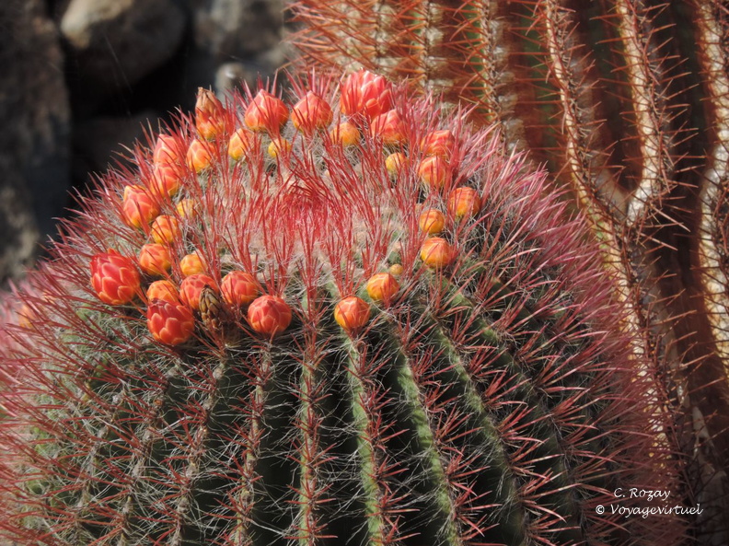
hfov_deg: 2.8
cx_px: 364
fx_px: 14733
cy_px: 273
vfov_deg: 2.1
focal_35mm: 700
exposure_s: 1/400
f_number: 5
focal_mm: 124.8
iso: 125
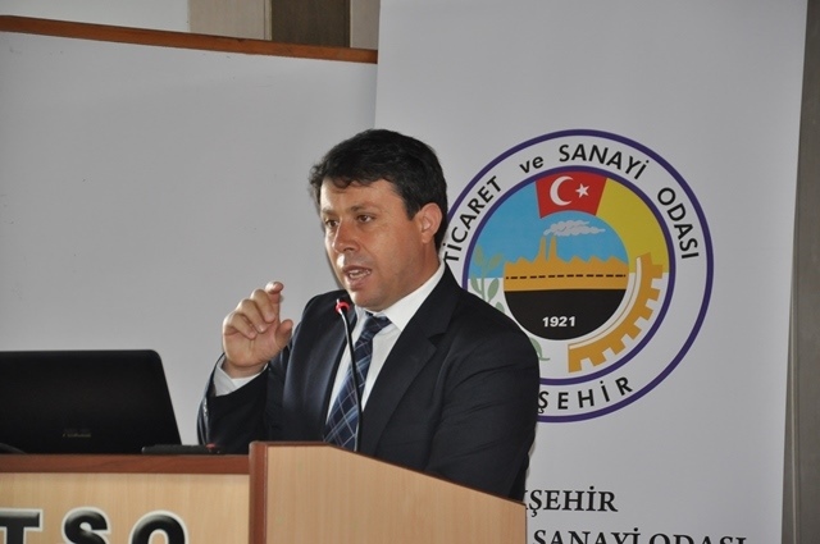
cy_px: 272
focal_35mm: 158
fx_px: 3583
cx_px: 410
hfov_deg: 13.1
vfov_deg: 8.7
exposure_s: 1/60
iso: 1250
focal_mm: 105
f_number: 5.6
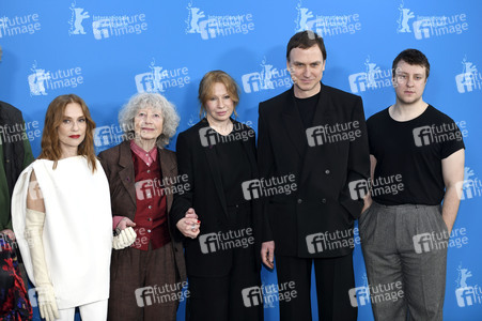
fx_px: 937
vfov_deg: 19.4
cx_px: 241
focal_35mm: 70
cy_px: 160
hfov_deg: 28.9
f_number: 3.2
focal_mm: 70
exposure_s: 1/320
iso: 640
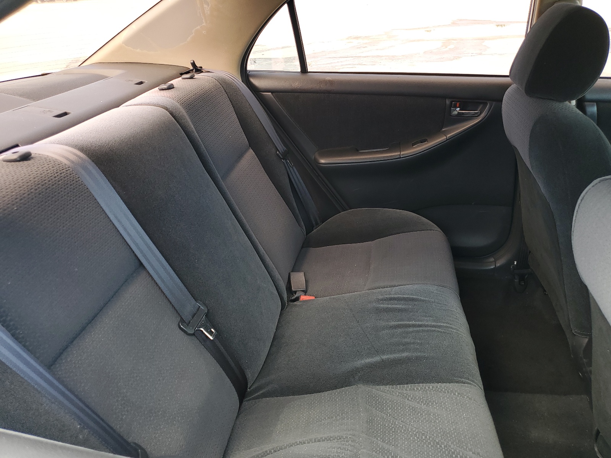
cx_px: 306
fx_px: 459
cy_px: 229
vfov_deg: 53.1
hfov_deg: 67.3
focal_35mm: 26
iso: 51
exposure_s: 1/120
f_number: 1.5
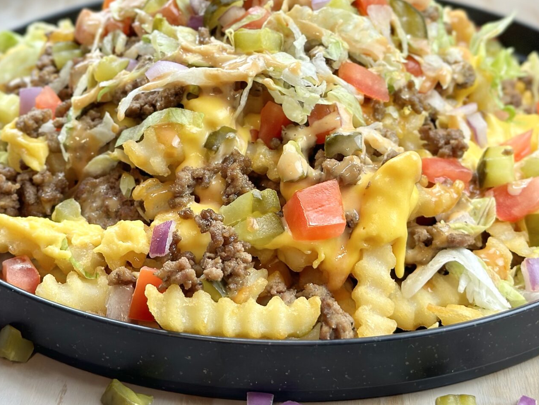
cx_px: 290
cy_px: 132
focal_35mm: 78
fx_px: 1215
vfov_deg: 18.8
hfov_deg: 25.0
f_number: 1.78
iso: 100
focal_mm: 6.86
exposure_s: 1/120
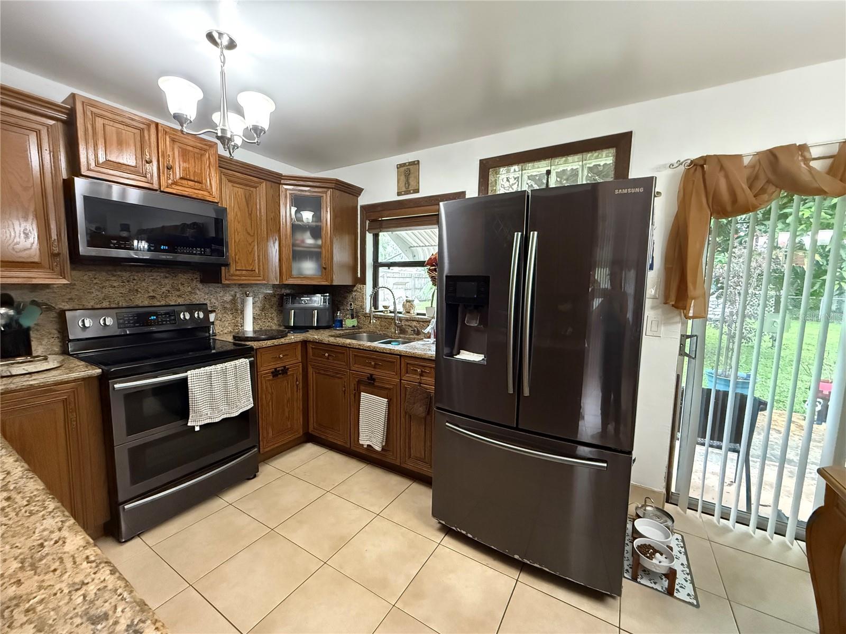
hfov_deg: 102.1
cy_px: 317
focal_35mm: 14
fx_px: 342
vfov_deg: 85.7
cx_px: 423
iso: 1250
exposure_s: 1/60
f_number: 2.2
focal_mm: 2.22
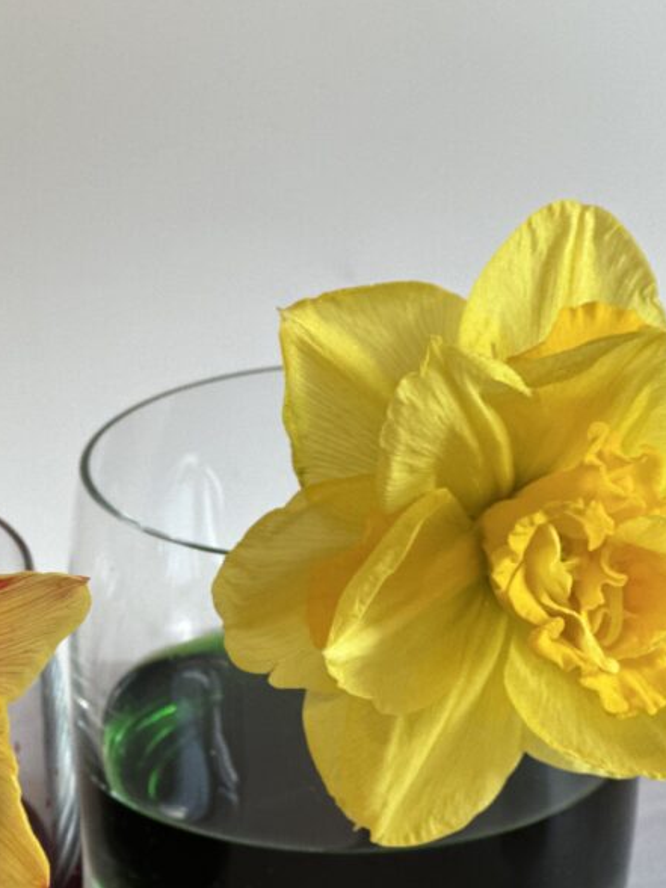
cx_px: 104
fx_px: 3437
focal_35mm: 134
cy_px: 551
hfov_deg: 11.0
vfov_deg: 14.7
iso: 160
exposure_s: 1/33
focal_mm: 9
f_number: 2.8
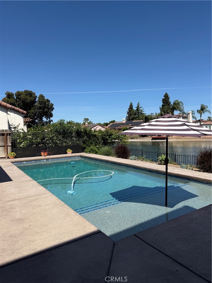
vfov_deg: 71.6
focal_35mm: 24
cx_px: 106
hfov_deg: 56.8
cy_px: 142
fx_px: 196
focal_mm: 6.76
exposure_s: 1/6173
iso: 80
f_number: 1.78
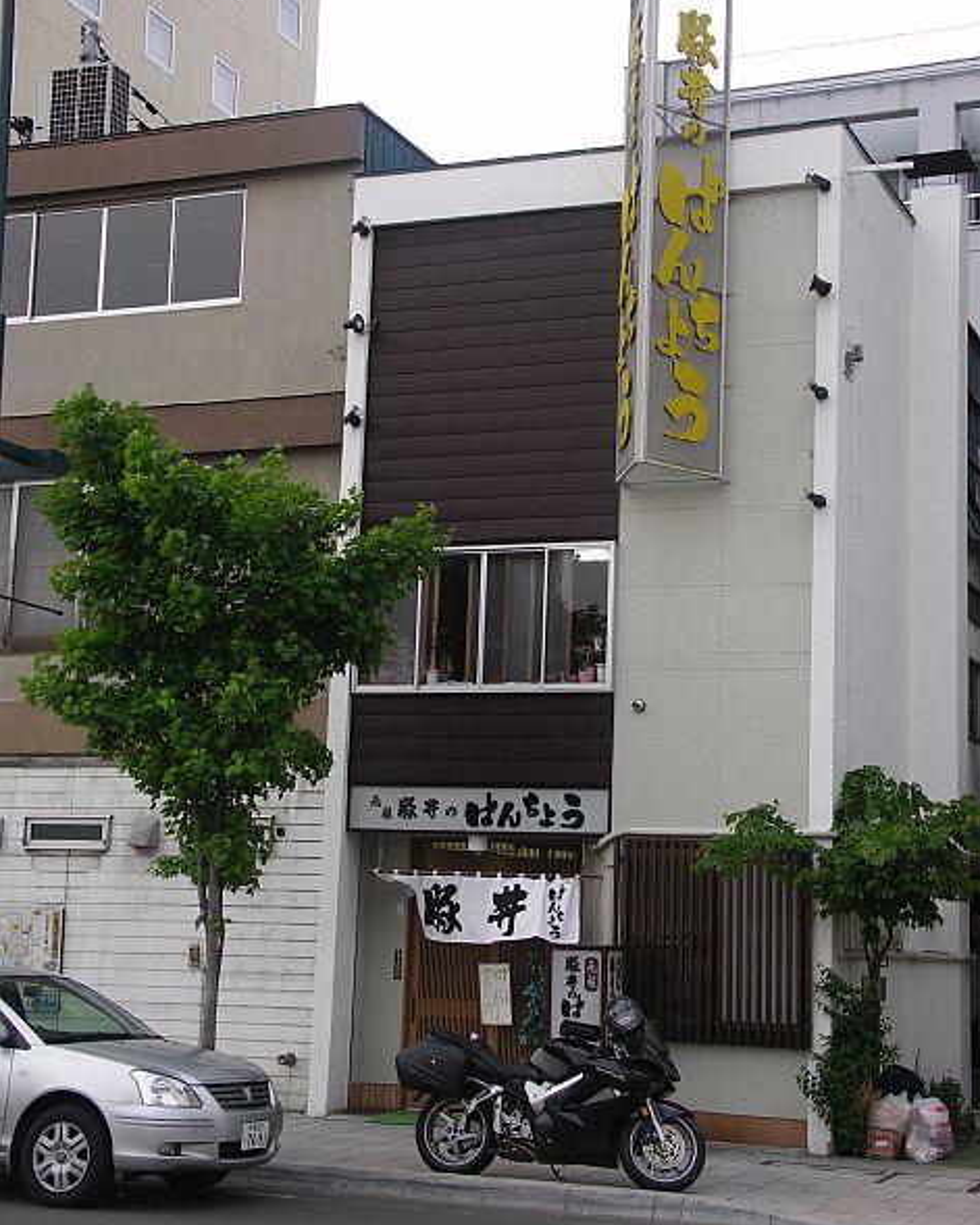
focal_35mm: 53
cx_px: 497
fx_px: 1922
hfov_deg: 28.6
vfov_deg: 35.3
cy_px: 566
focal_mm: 13.1
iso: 50
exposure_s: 1/200
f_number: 3.5
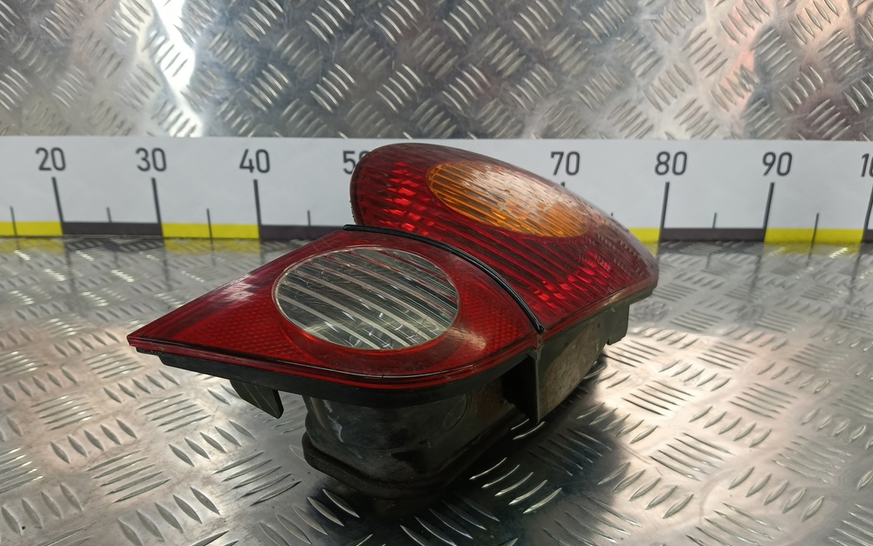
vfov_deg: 48.9
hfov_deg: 72.6
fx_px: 595
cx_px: 433
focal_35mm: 25
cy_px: 329
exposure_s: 1/100
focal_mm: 4.11
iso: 116
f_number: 1.6
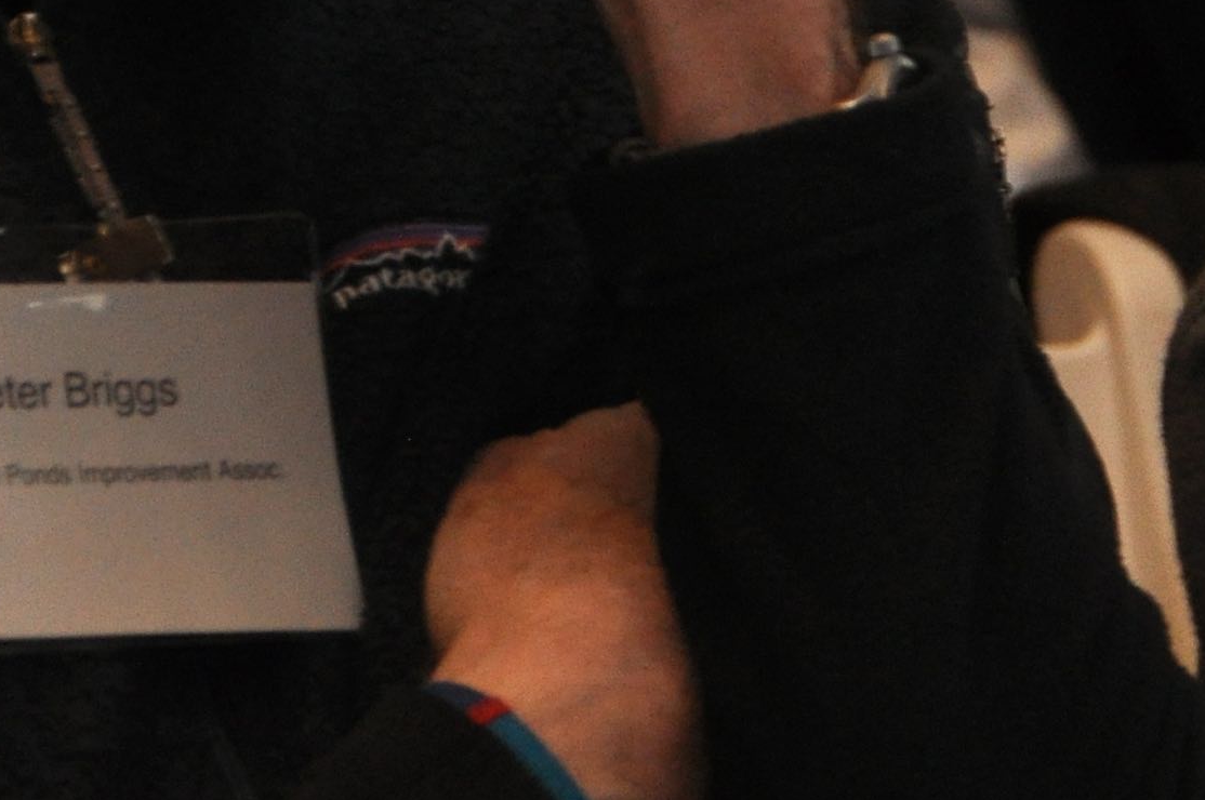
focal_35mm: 693
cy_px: -735
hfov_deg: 3.0
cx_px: 1407
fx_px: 23169
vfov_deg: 2.0
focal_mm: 120
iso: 800
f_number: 6
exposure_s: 1/60
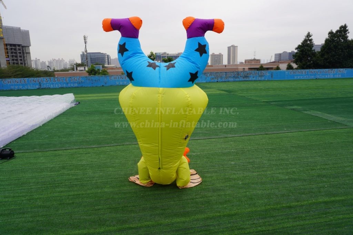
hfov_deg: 73.7
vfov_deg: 53.1
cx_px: 176
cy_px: 118
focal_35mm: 24
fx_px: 235
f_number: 6.3
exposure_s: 1/100
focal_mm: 16
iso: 100
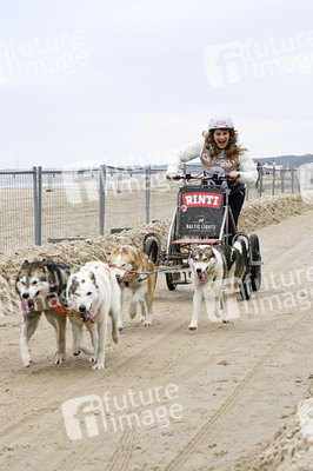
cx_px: 156
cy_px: 236
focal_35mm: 120
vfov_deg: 17.1
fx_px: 1568
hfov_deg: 11.4
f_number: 13
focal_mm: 120
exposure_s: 1/250
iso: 1250
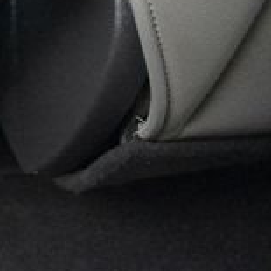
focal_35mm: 95
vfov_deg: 17.0
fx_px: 841
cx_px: -283
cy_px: -99
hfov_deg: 14.8
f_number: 3.5
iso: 8000
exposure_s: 1/125
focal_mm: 18
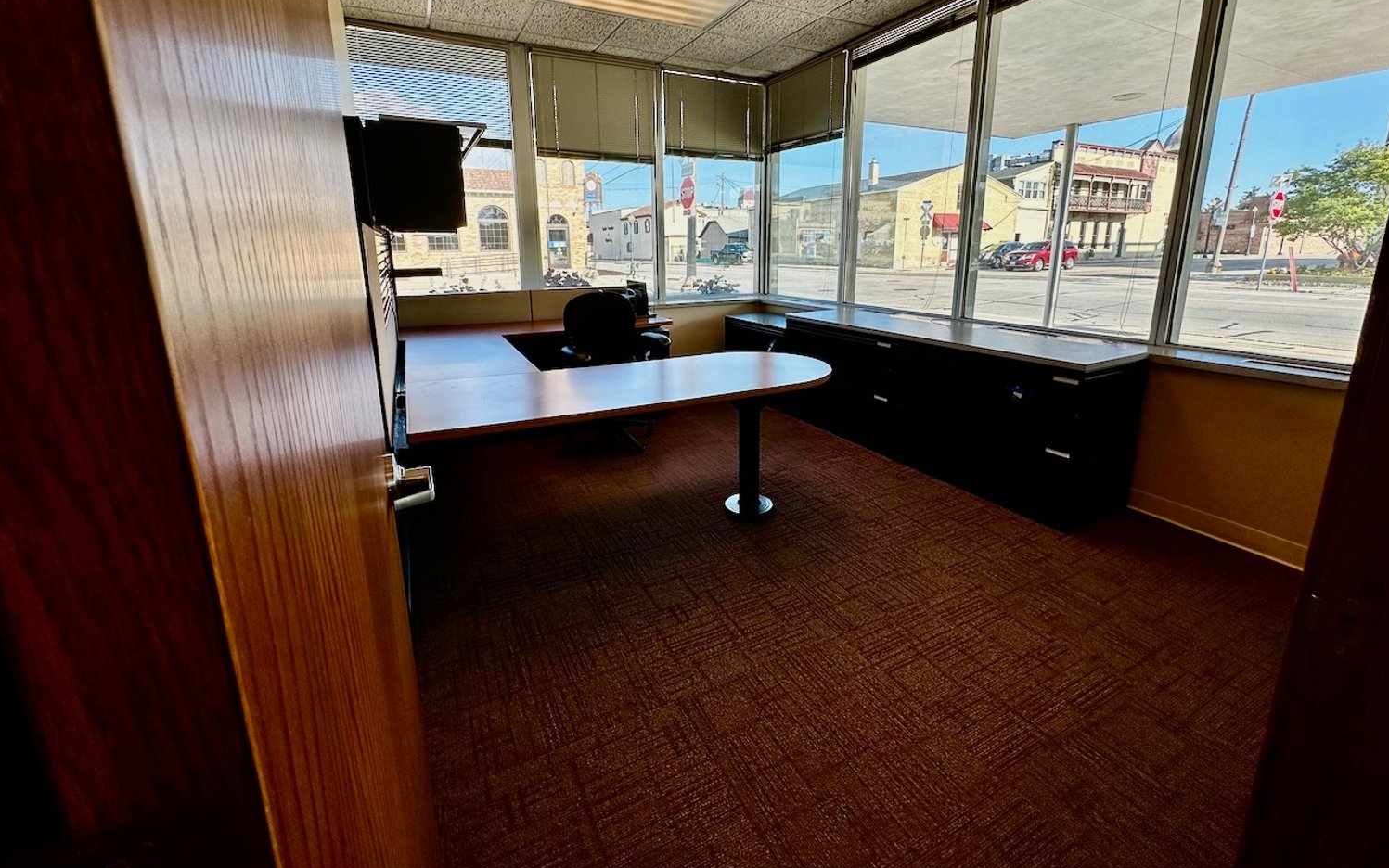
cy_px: 367
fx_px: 568
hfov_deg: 101.5
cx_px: 700
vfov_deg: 74.3
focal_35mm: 15
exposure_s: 1/450
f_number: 2.2
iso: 40
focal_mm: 2.22
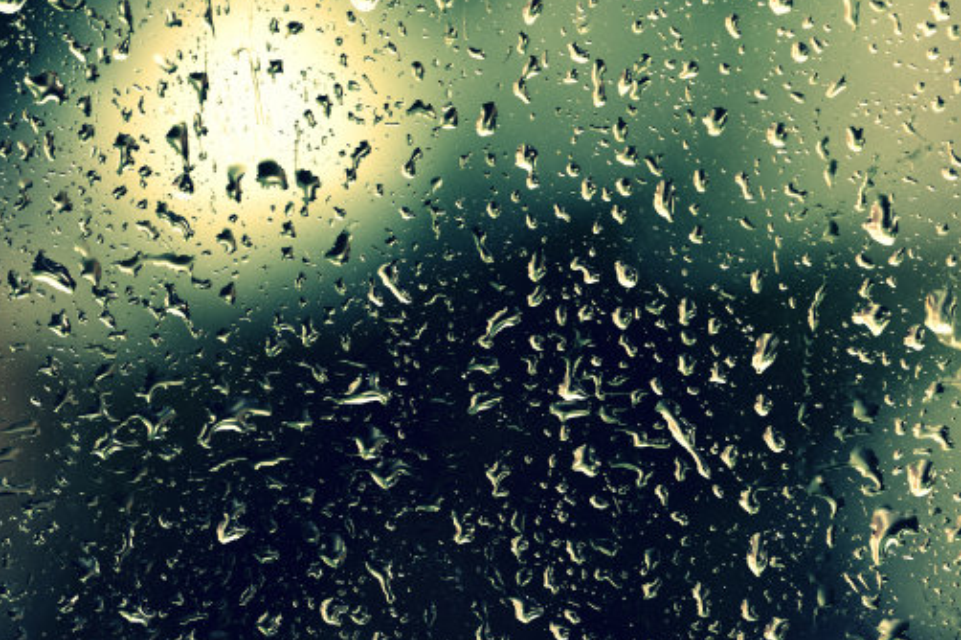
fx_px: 6509
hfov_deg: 8.4
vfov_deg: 5.6
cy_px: 255
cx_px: 519
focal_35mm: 244
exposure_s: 2
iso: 100
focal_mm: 200
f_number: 5.6
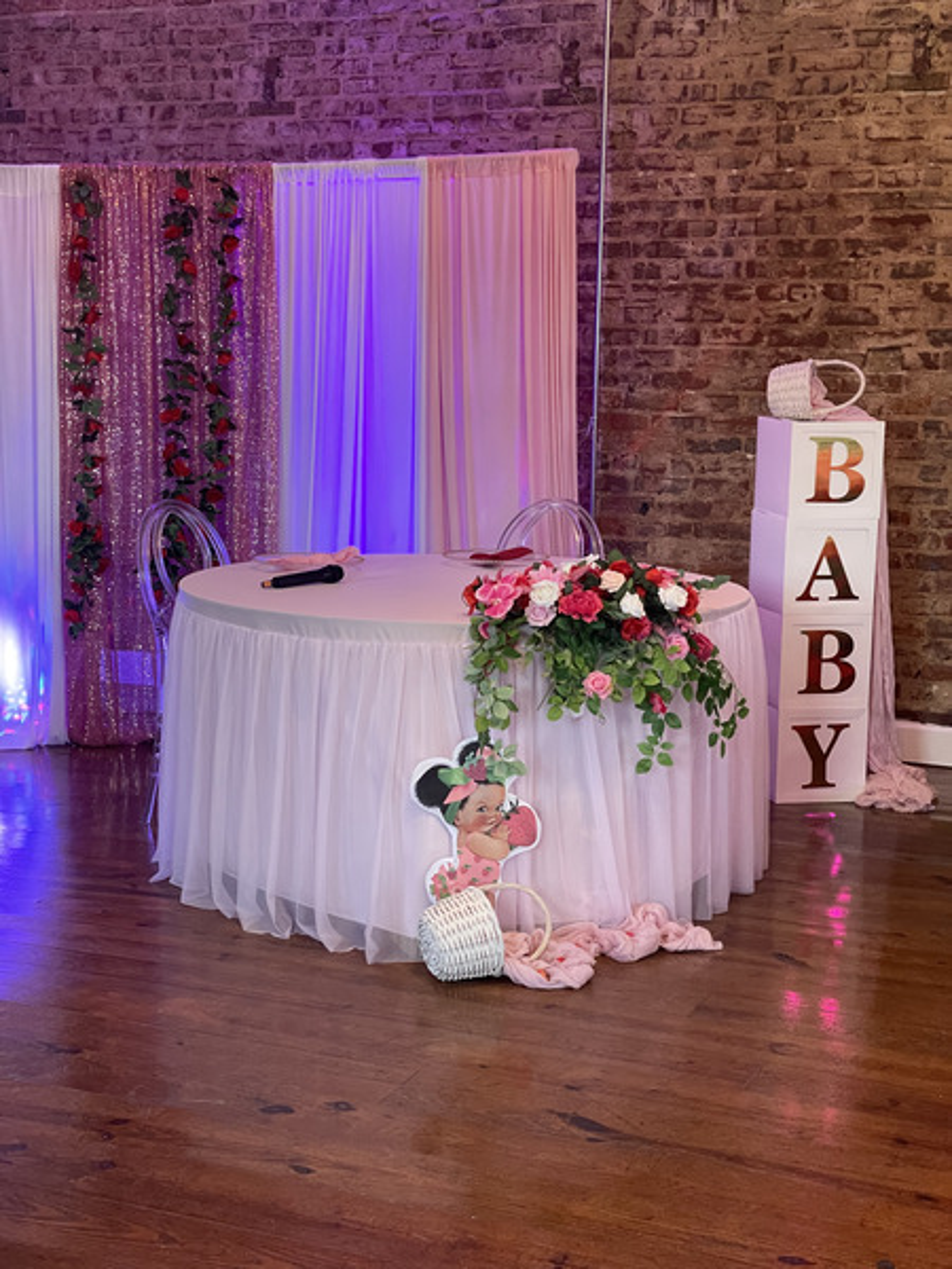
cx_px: 476
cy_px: 634
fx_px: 1907
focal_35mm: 52
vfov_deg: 36.8
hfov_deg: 28.0
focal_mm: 6
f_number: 2
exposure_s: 1/58
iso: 320
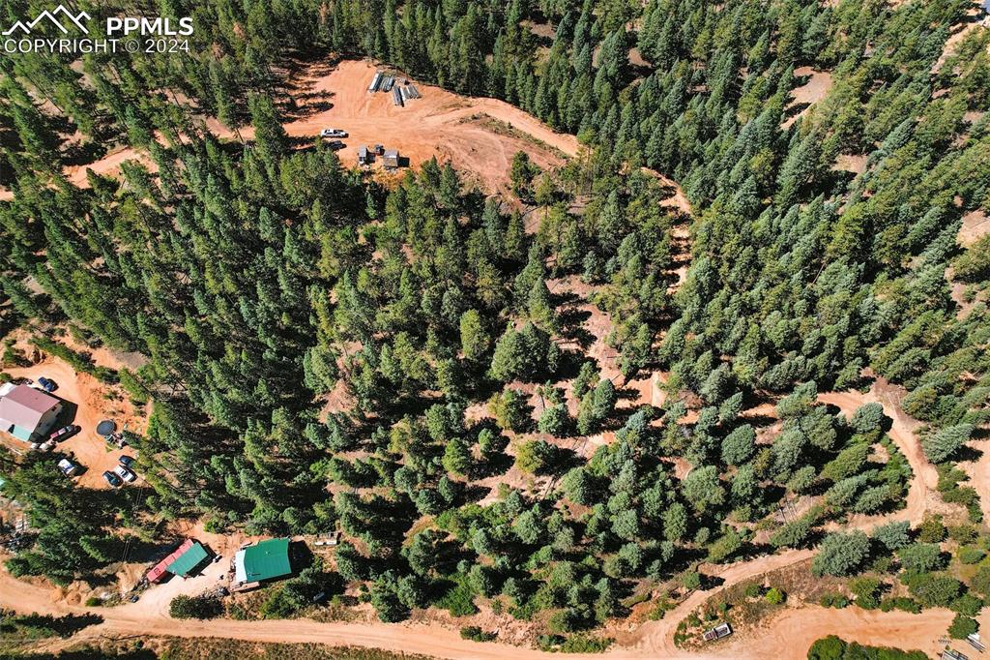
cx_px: 495
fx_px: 605
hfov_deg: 78.6
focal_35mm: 22
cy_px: 330
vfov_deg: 57.2
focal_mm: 8.38
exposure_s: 1/3200
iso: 100
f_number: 2.8
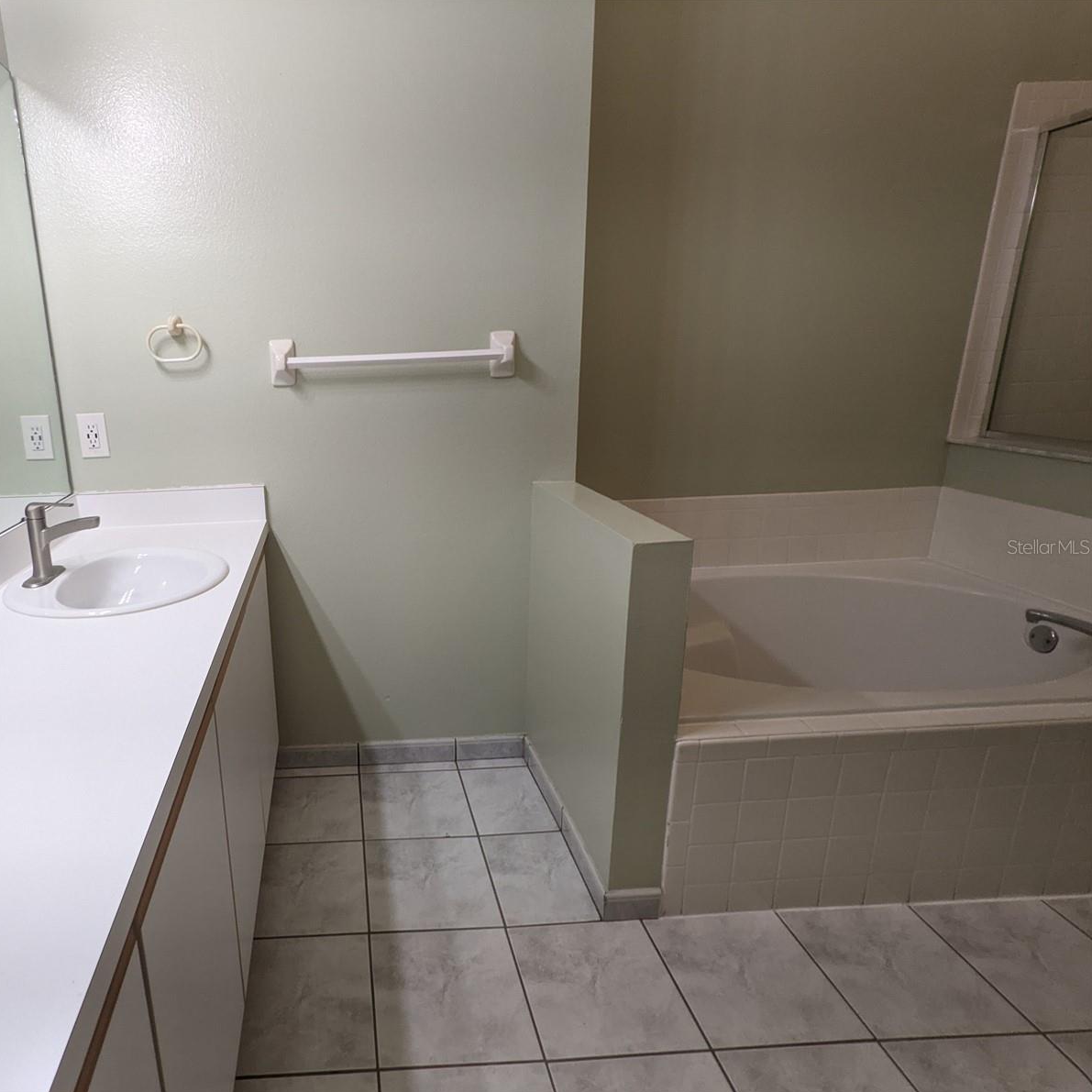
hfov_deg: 75.2
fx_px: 678
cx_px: 360
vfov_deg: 77.7
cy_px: 546
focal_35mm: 19
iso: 114
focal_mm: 2.22
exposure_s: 1/50
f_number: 2.2
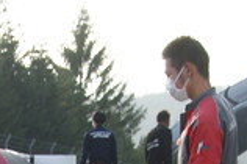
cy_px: 311
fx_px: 1871
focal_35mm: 273
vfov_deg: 4.9
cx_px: -100
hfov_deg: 7.4
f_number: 7.1
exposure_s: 1/80
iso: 100
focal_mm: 40
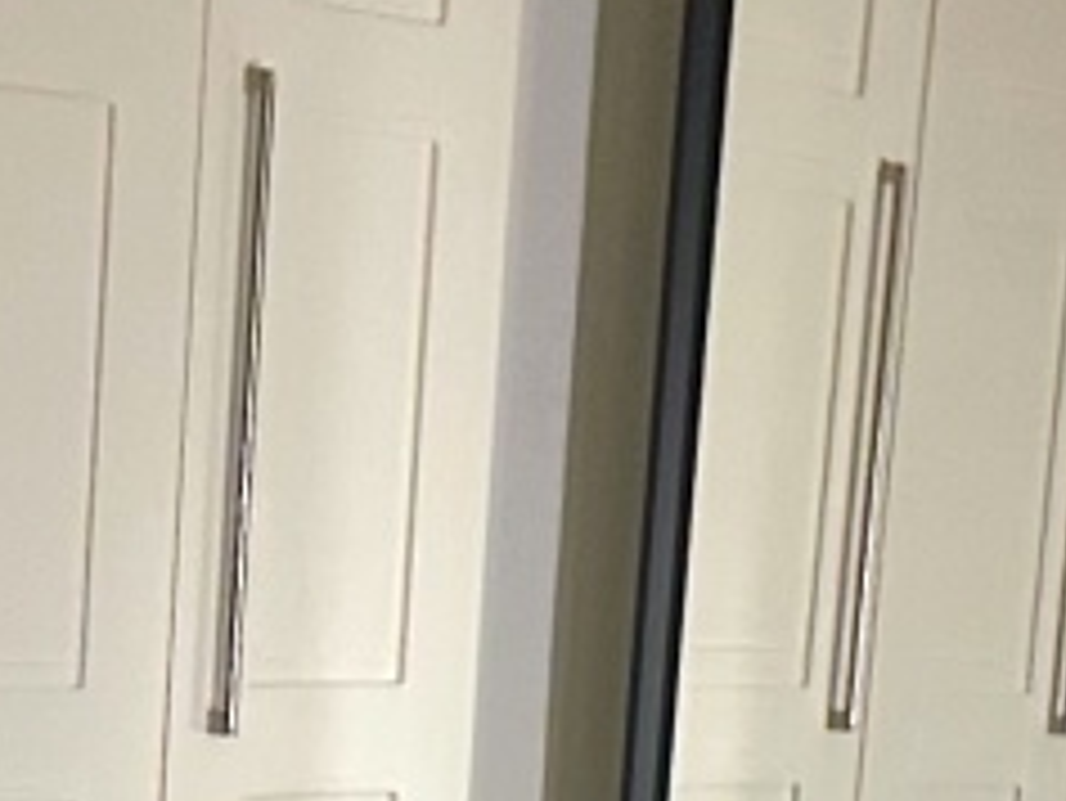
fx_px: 4683
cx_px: 301
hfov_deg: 13.0
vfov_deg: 9.6
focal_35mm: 152
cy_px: 1105
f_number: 1.78
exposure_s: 1/32
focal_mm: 6.86
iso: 1000
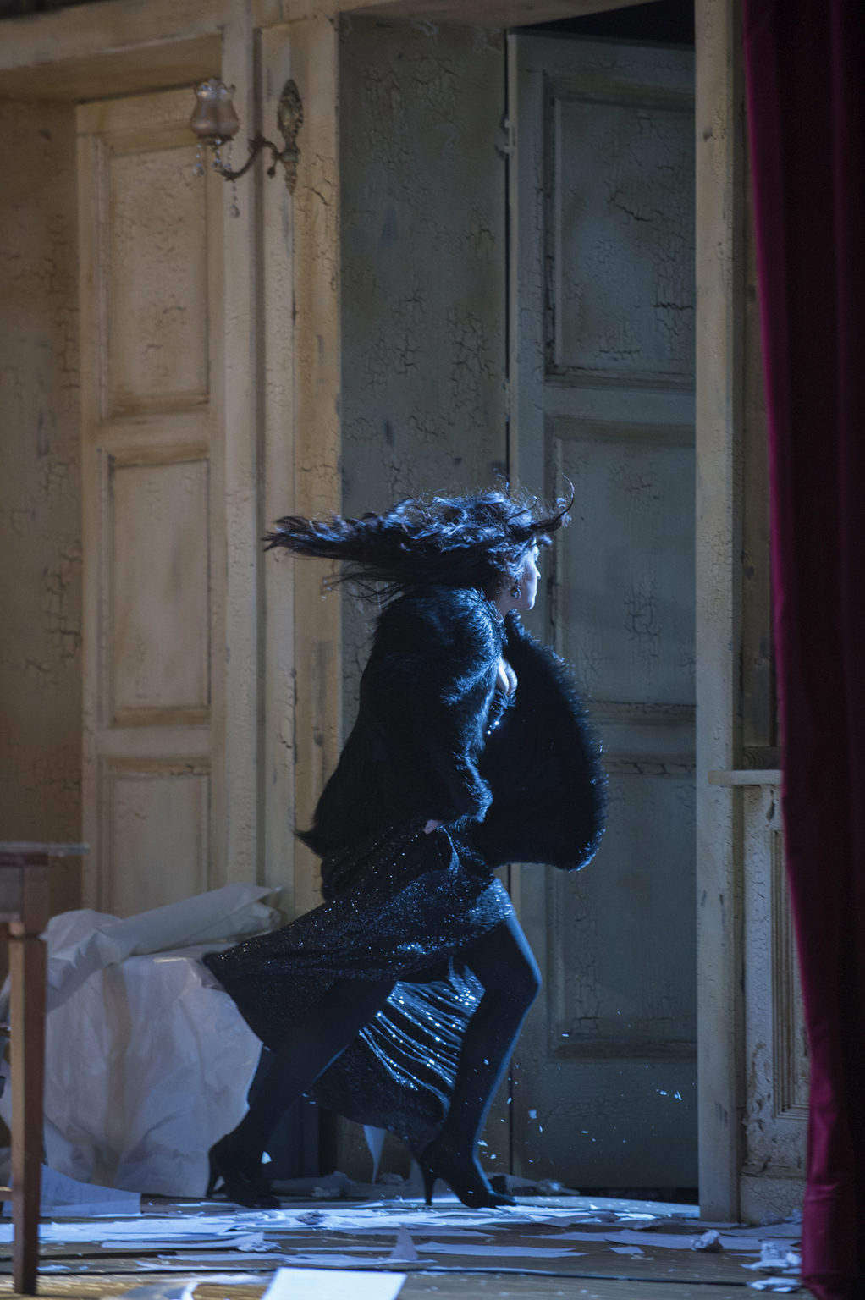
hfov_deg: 7.6
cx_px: 432
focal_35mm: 180
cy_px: 650
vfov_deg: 11.4
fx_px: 6496
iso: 3200
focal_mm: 180
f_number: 4
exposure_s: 1/250
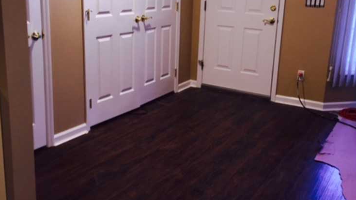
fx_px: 406
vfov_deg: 27.6
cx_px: 179
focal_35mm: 43
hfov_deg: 47.4
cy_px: 81
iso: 40
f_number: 2.2
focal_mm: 4.15
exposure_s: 1/30
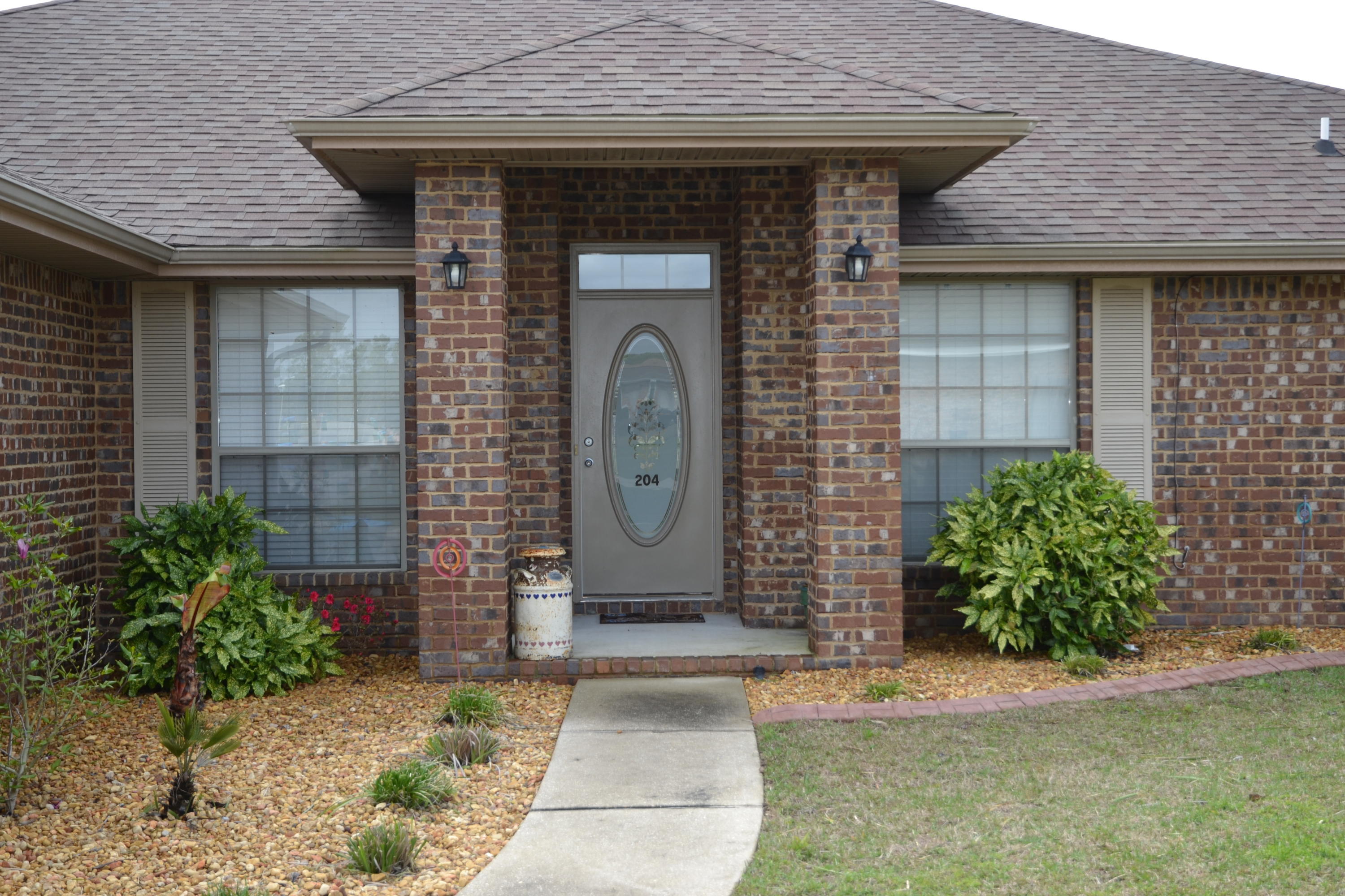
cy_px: 448
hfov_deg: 41.1
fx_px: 1793
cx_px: 672
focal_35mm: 48
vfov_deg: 28.1
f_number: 5.6
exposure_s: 1/125
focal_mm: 32
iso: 100
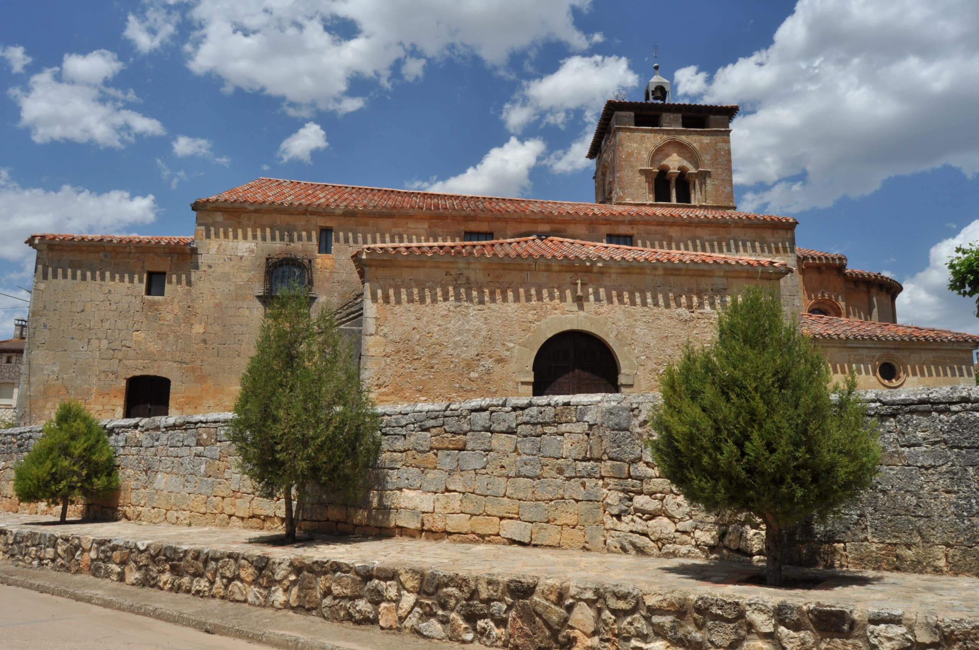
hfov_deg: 67.4
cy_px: 325
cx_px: 490
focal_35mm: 27
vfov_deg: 47.8
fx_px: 733
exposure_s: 1/250
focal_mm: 18
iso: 200
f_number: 20
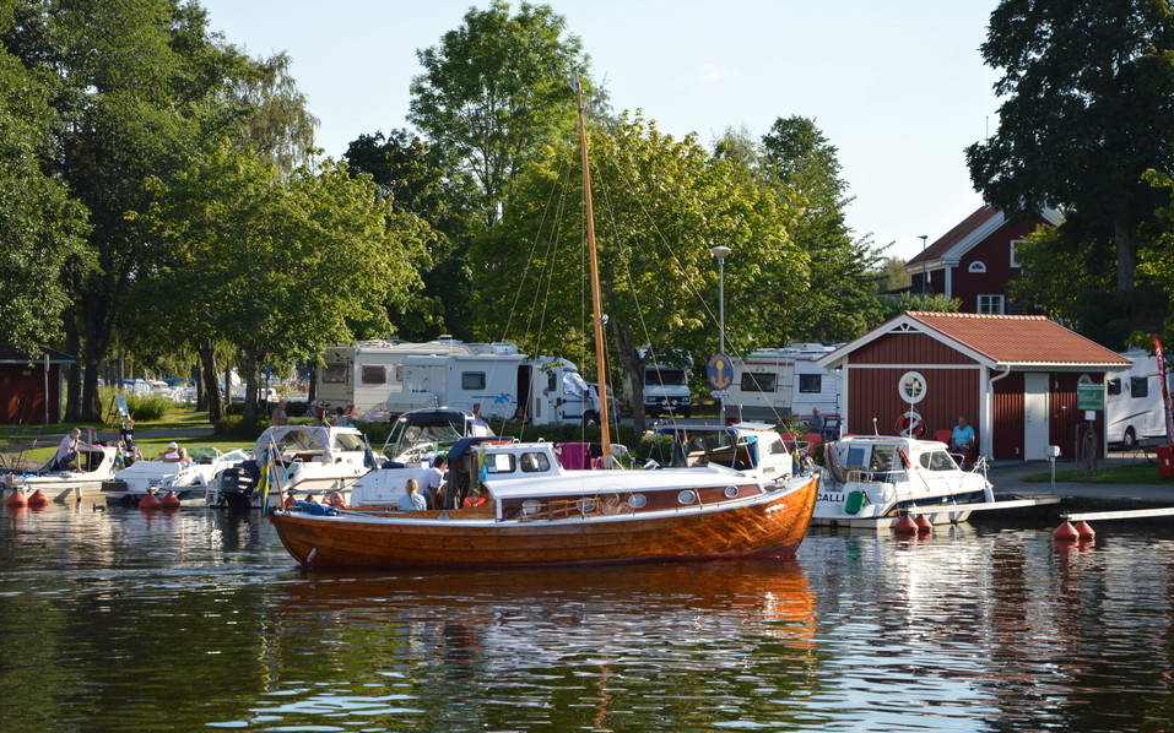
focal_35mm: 95
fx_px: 3039
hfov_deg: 21.9
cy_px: 349
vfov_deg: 13.8
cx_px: 586
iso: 100
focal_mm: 62
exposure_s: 1/200
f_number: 7.1
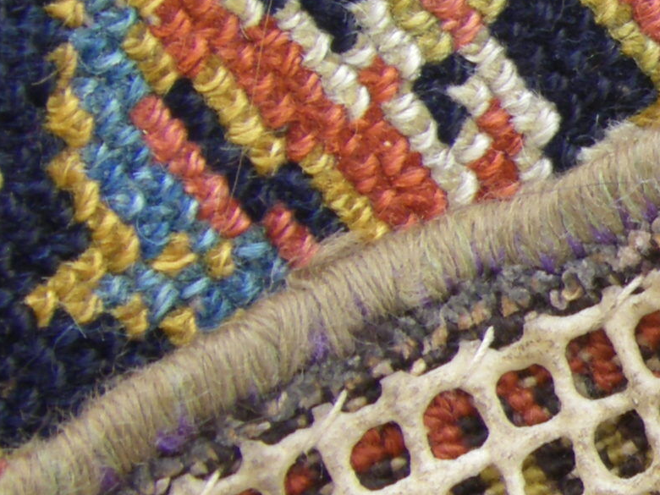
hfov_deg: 11.5
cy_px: 245
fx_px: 3032
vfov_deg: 9.3
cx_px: 1188
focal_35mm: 159
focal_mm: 6.3
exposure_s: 1/100
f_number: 3.5
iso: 64
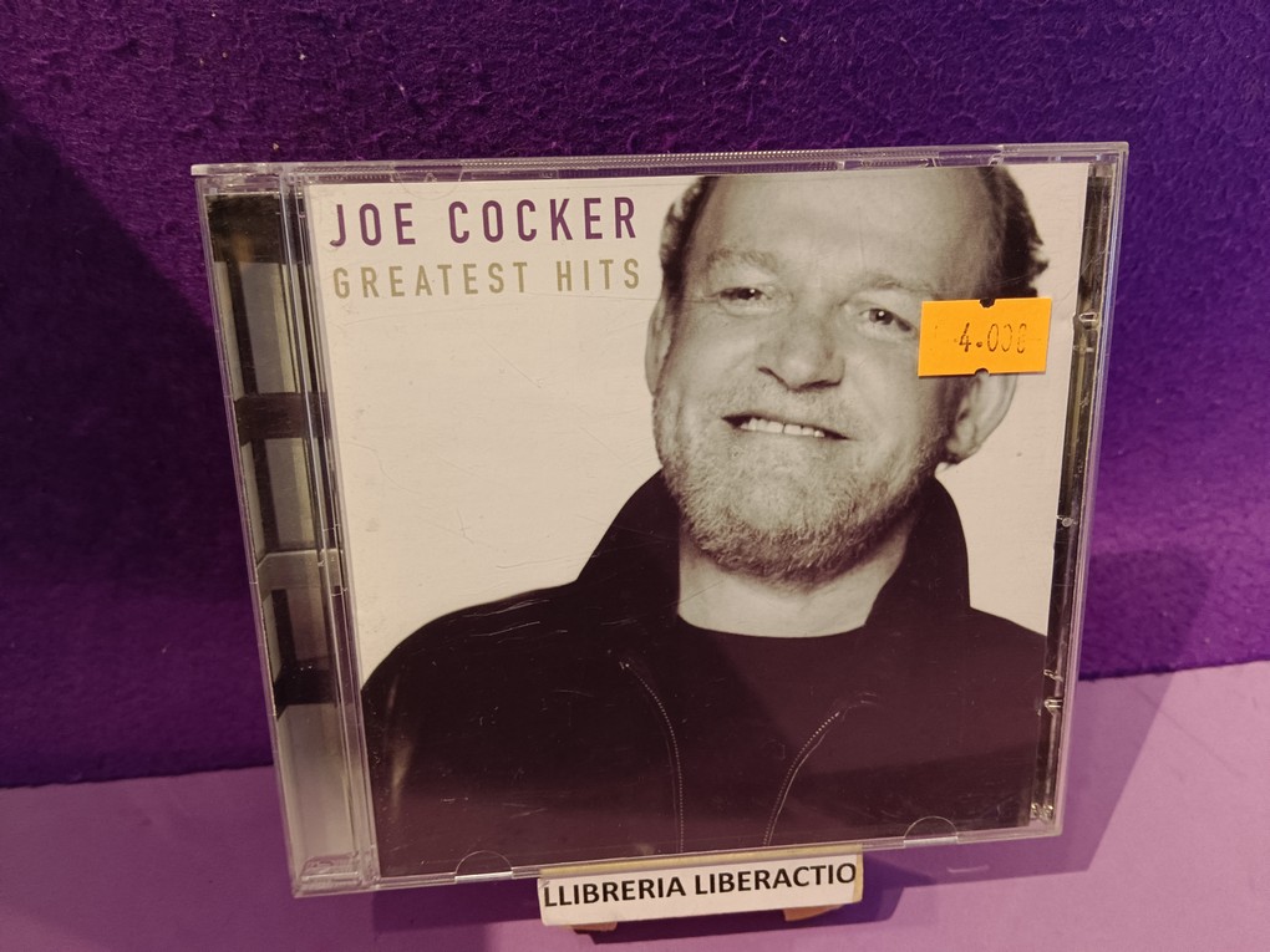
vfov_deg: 53.1
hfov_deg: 67.3
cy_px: 476
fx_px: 954
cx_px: 635
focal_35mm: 26
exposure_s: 1/50
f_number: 1.8
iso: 1095
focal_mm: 3.96
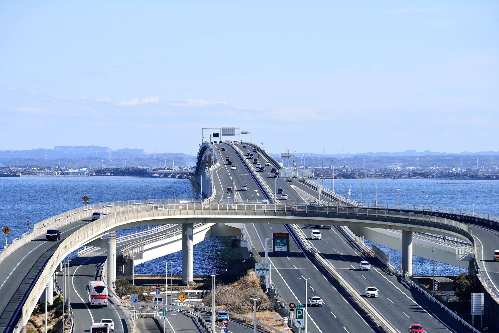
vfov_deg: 8.9
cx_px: 250
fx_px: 2149
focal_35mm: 155
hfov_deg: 13.2
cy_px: 166
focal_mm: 155
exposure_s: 1/400
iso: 100
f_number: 8
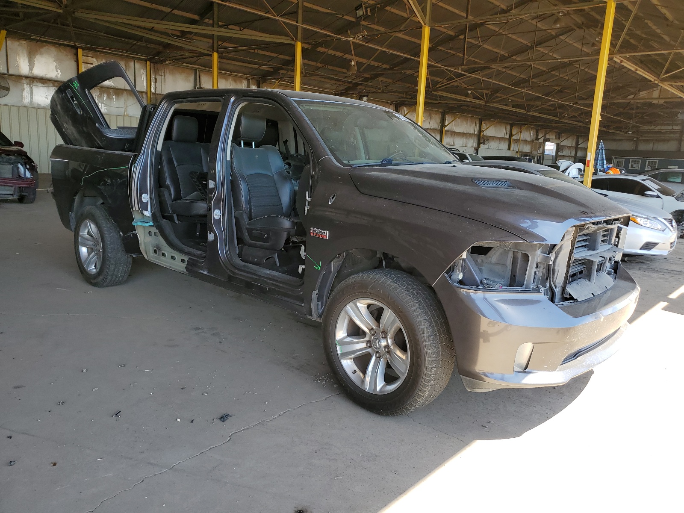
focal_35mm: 26
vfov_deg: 53.1
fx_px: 514
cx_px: 342
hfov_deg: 67.3
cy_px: 256
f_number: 1.5
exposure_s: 1/370
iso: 50
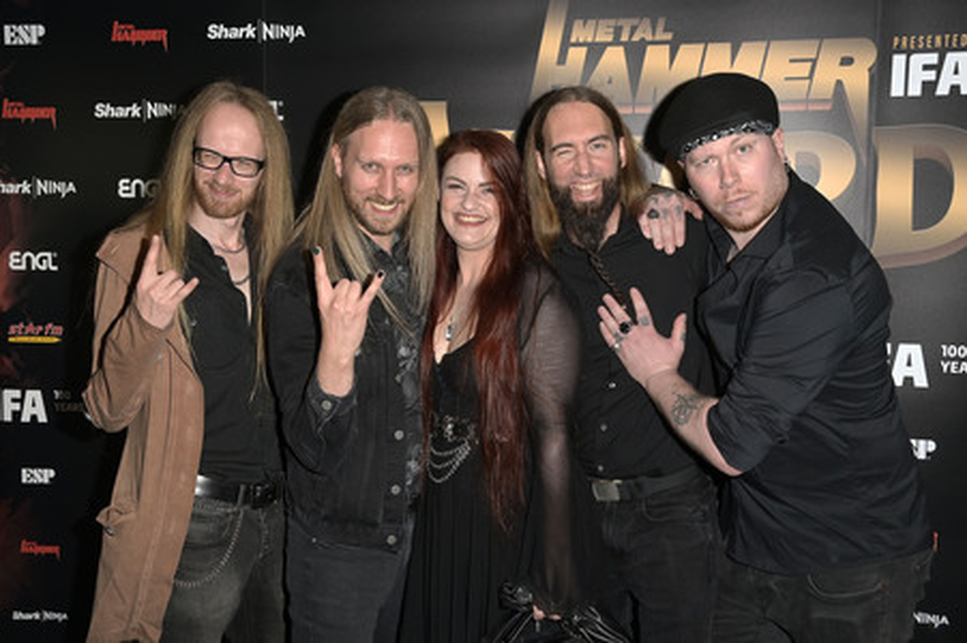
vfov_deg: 37.8
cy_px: 322
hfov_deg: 54.5
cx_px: 484
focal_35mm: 35
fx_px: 939
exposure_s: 1/125
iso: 640
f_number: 6.3
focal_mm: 35
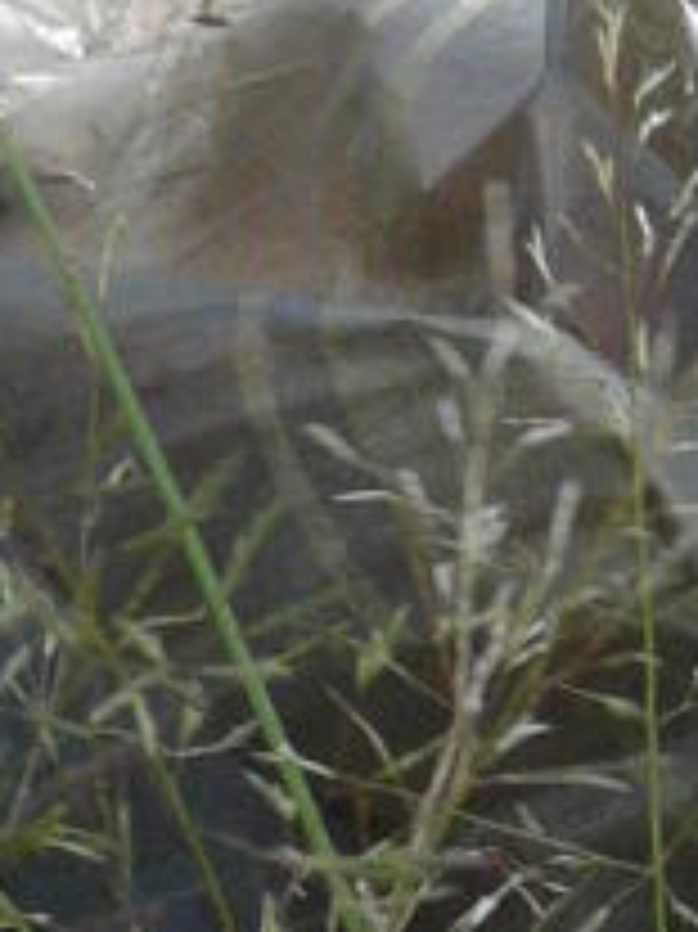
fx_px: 32027
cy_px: -153
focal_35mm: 1190
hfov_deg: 1.2
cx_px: 869
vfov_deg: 1.7
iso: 100
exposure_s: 1/200
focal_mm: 28.6
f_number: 5
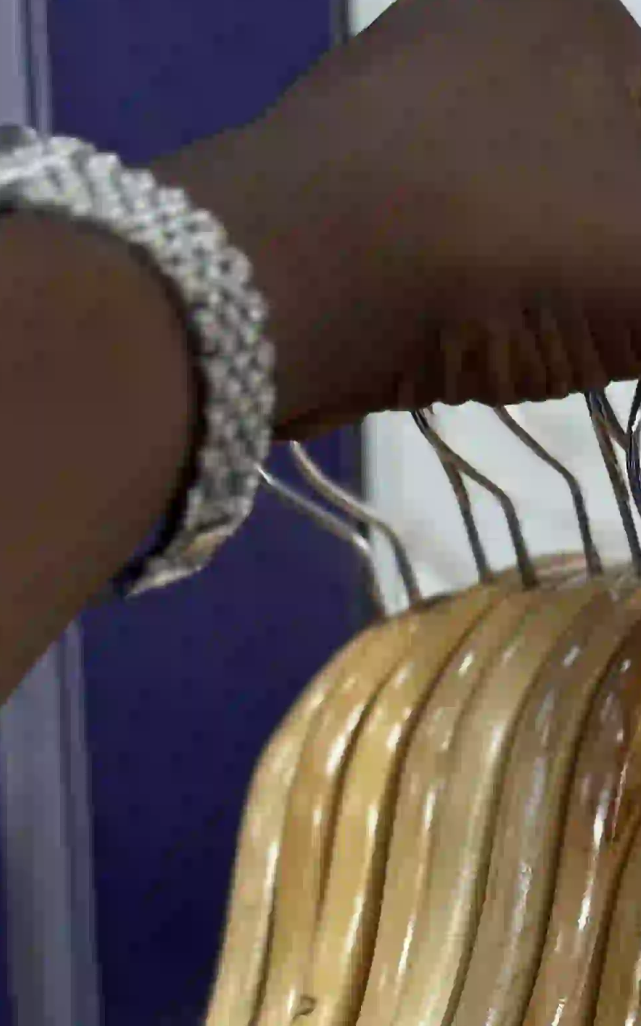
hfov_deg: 9.8
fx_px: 3690
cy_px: 1206
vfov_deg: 15.3
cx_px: 778
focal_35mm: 132
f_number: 1.78
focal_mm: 6.76
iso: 64
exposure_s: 1/196
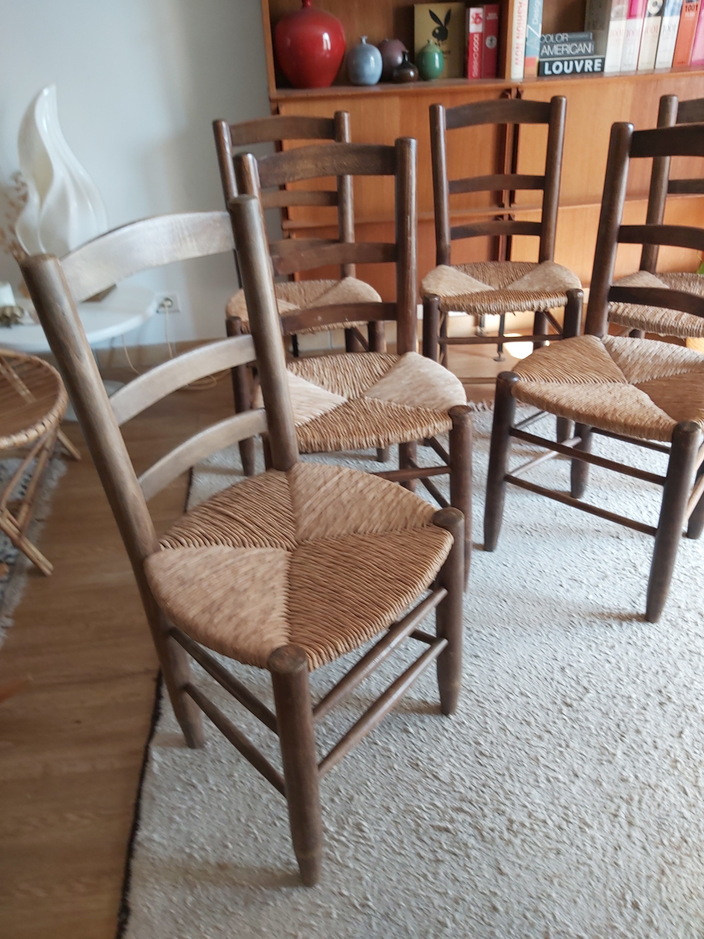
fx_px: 705
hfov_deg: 53.1
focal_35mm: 26
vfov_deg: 67.3
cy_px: 470
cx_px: 352
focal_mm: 3.92
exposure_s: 1/50
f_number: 1.7
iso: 80
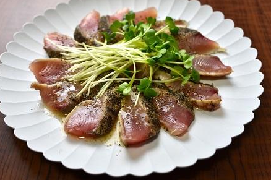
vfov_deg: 33.3
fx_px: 301
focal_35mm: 40
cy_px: 80
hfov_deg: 48.5
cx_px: 132
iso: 400
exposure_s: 1/50
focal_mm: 35
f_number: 5.6
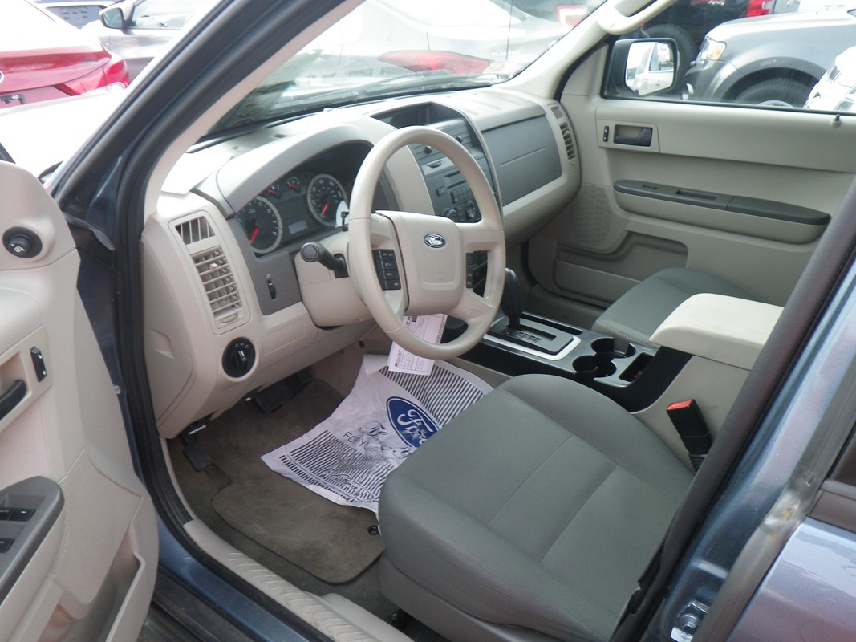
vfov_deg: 49.7
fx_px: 692
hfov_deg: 63.4
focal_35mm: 28
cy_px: 321
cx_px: 428
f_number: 3.5
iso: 80
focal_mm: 5
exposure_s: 1/80
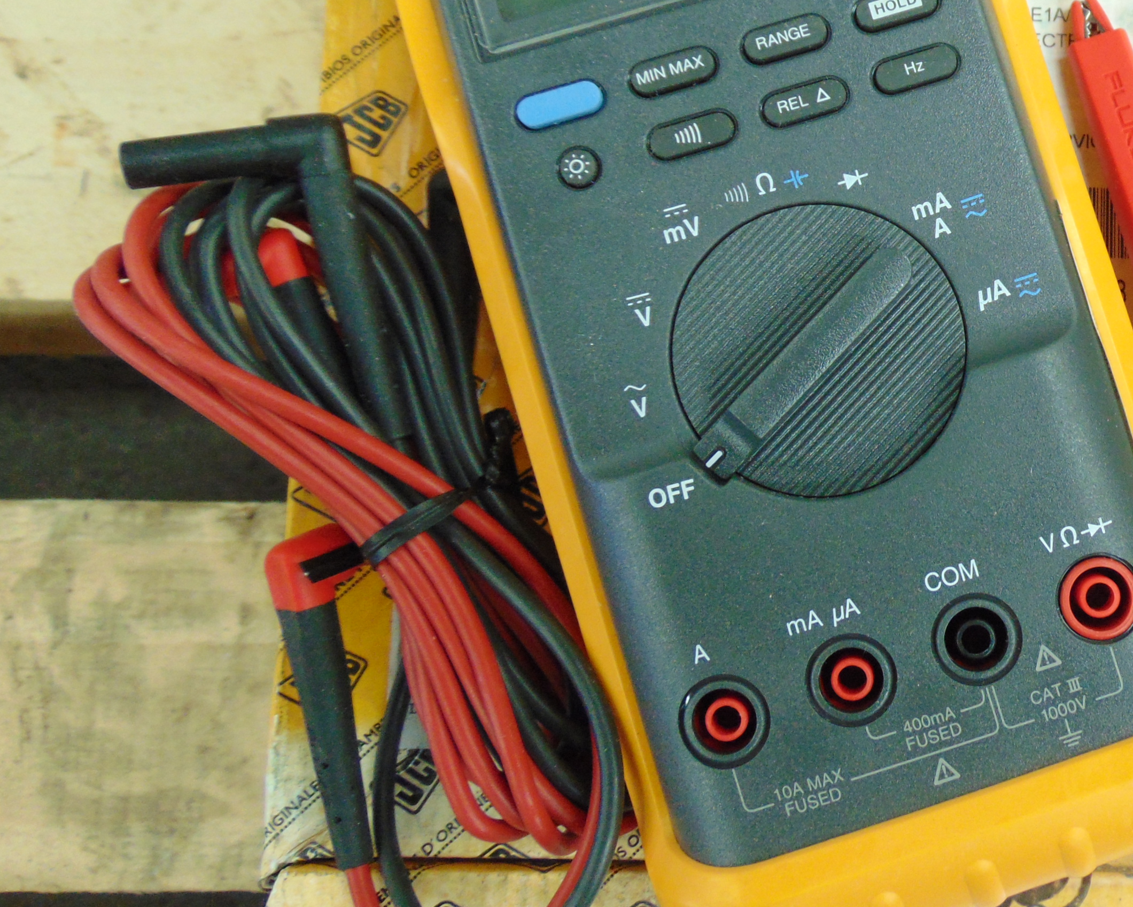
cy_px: 313
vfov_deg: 35.4
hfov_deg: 41.2
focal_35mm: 42
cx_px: 966
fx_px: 1408
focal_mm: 4.5
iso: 200
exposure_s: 1/30
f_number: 3
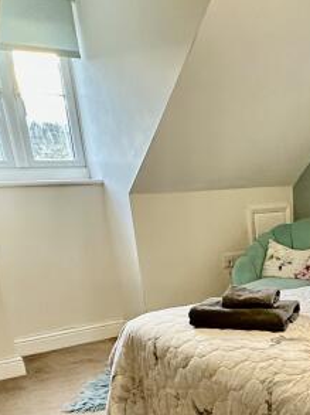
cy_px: 404
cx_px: 354
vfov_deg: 35.6
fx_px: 586
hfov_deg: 26.8
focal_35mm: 49
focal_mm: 2.22
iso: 500
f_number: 2.2
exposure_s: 1/50
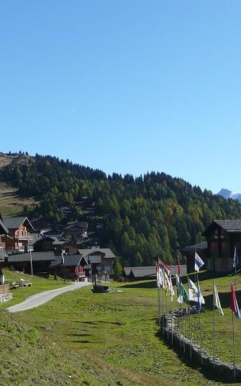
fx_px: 809
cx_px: 184
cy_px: 223
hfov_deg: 16.8
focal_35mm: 77
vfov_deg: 26.8
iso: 100
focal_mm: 6.2
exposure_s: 1/640
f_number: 3.8
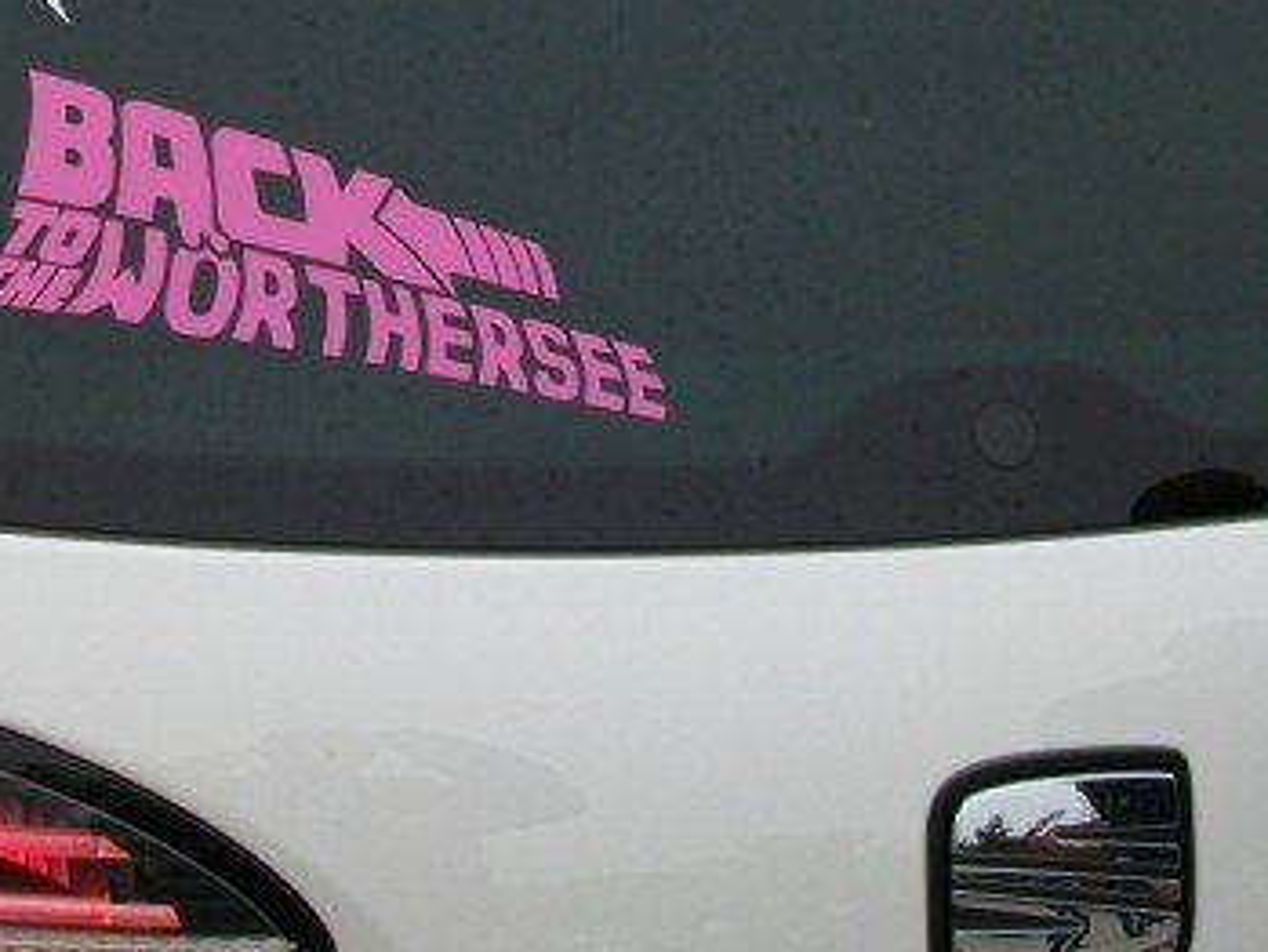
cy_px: 243
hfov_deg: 25.0
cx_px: 545
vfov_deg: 18.8
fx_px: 2858
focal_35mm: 78
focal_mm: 5.7
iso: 80
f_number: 2.9
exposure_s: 1/411
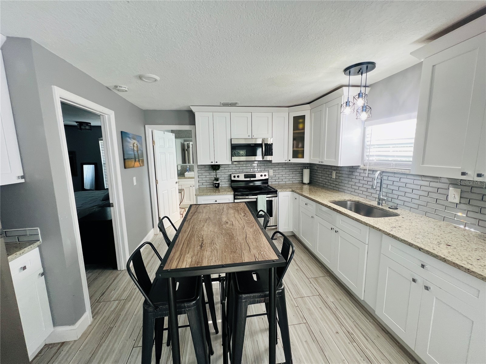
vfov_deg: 89.9
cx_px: 243
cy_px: 182
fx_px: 183
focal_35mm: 13
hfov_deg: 106.2
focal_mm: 1.57
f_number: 1.8
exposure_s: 1/120
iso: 125
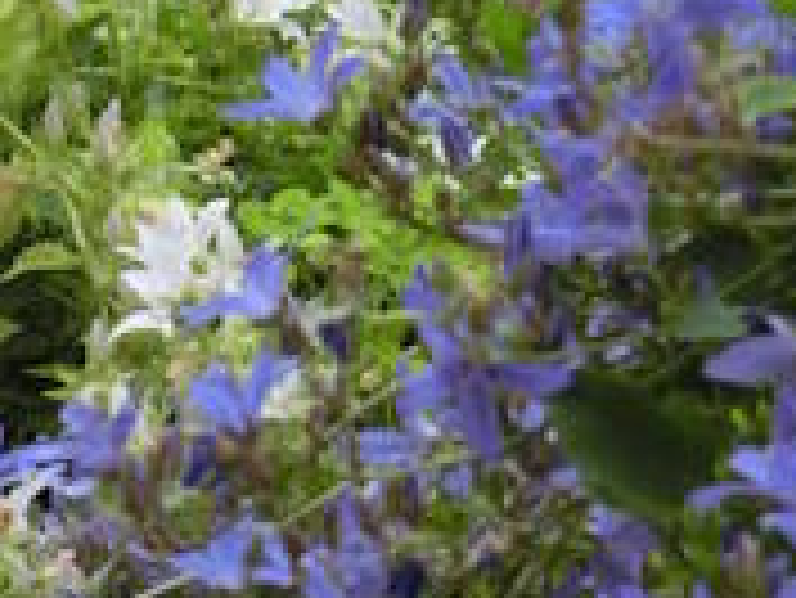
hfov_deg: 9.4
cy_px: 220
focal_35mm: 210
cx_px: 72
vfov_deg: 7.1
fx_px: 4832
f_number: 5.6
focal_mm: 16.5
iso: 320
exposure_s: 1/125
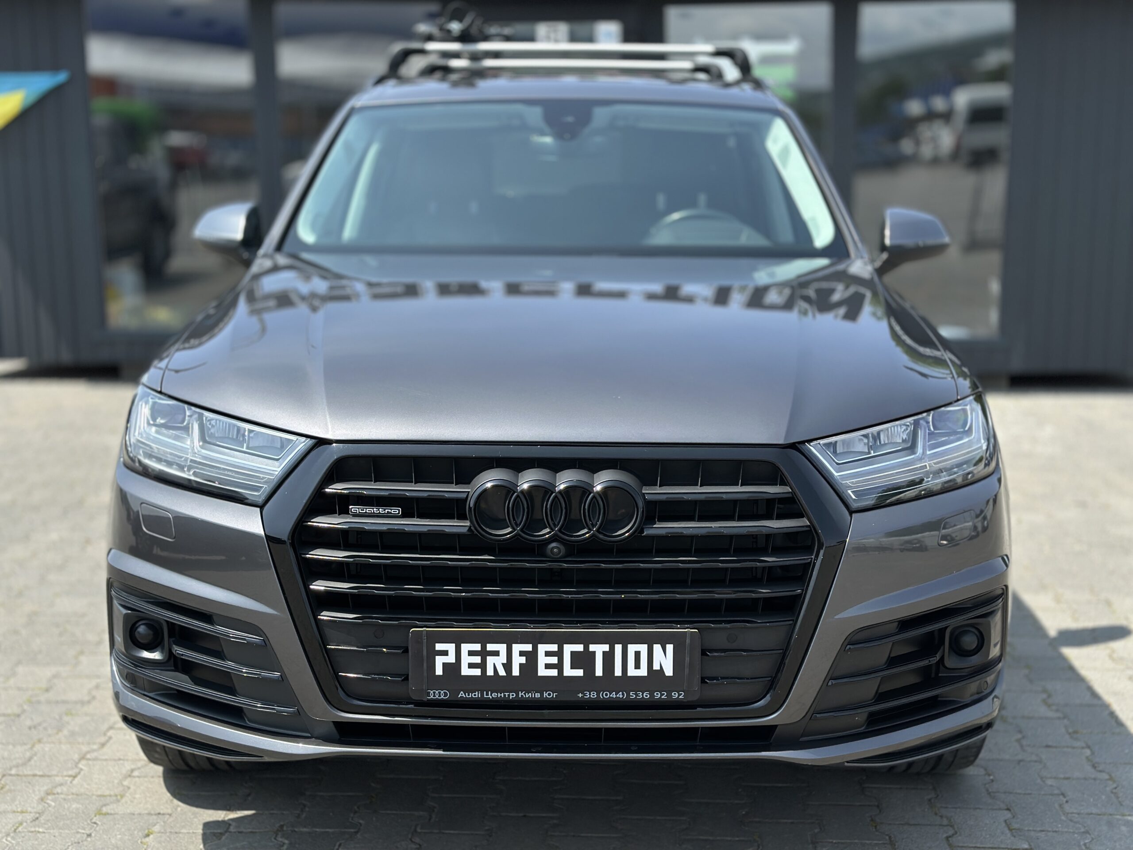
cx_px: 566
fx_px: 1571
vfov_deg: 30.3
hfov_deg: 39.7
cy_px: 425
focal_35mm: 48
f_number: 1.78
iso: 100
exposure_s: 1/3876
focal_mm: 6.86
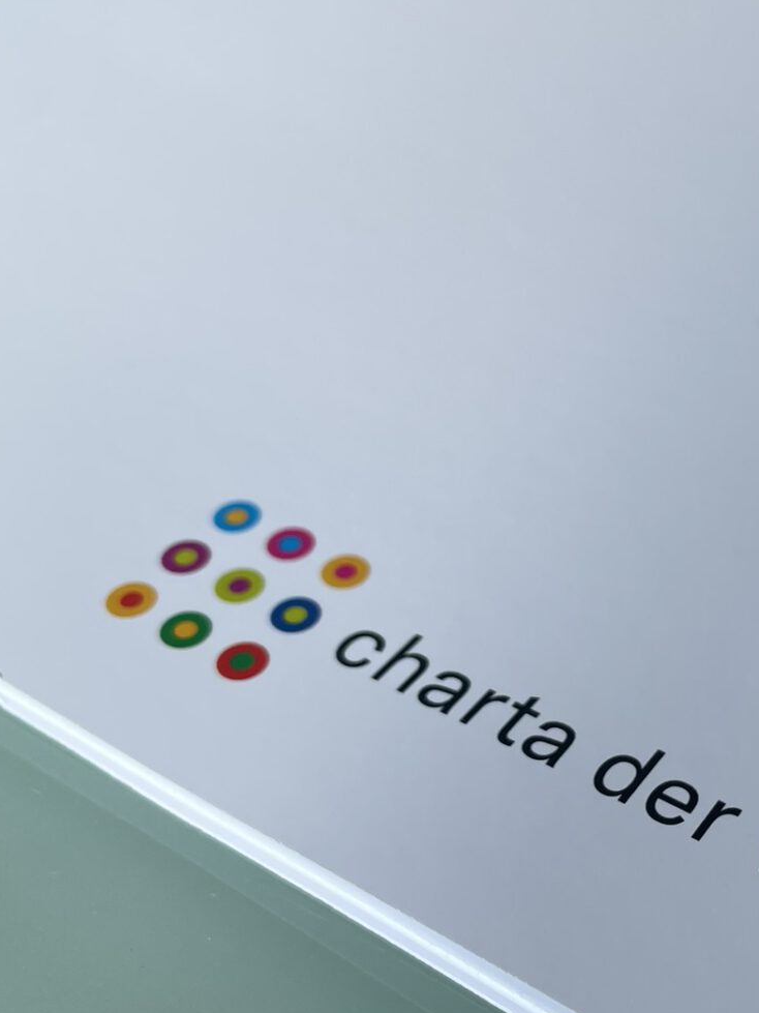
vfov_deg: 37.5
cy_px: 511
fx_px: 1491
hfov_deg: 27.6
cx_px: 668
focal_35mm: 51
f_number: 1.6
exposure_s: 1/258
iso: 32
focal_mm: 4.2
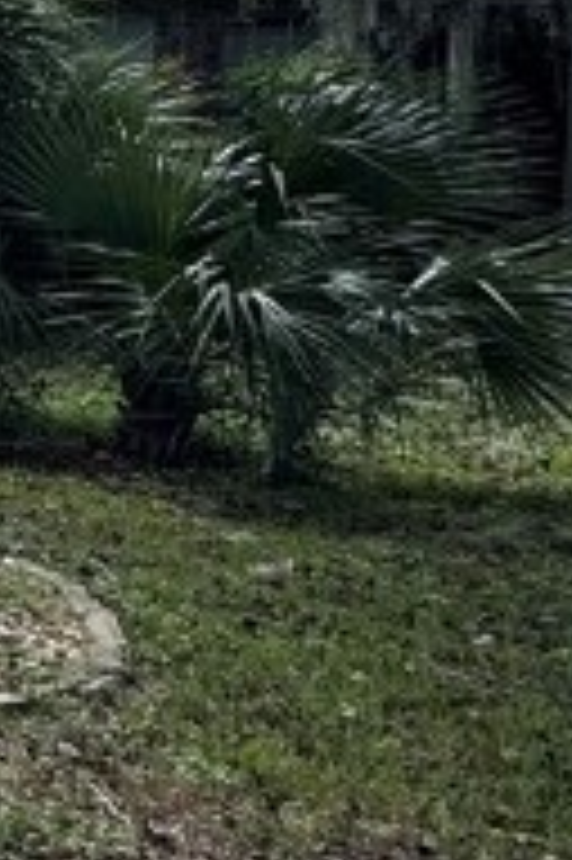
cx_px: -1198
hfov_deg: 10.8
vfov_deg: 25.3
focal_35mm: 78
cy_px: 104
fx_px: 1862
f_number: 2.2
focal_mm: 2.22
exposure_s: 1/749
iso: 50
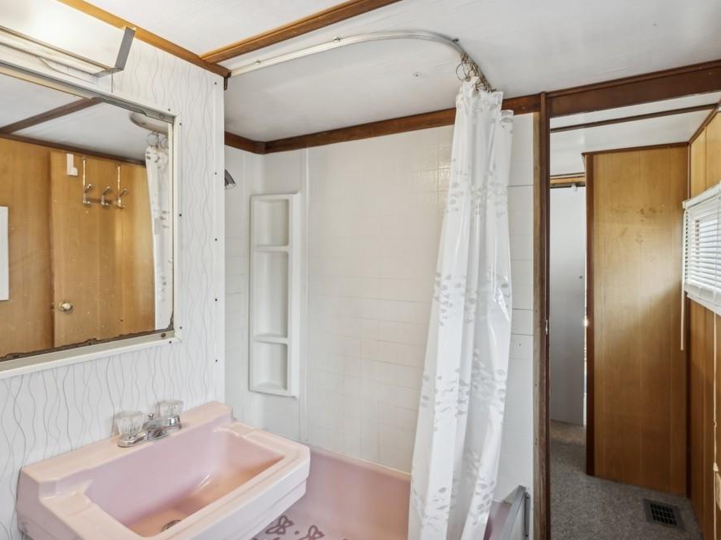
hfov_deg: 84.6
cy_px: 266
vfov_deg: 68.6
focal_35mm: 19
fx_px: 396
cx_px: 384
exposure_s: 1/4
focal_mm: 17
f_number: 8
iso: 100
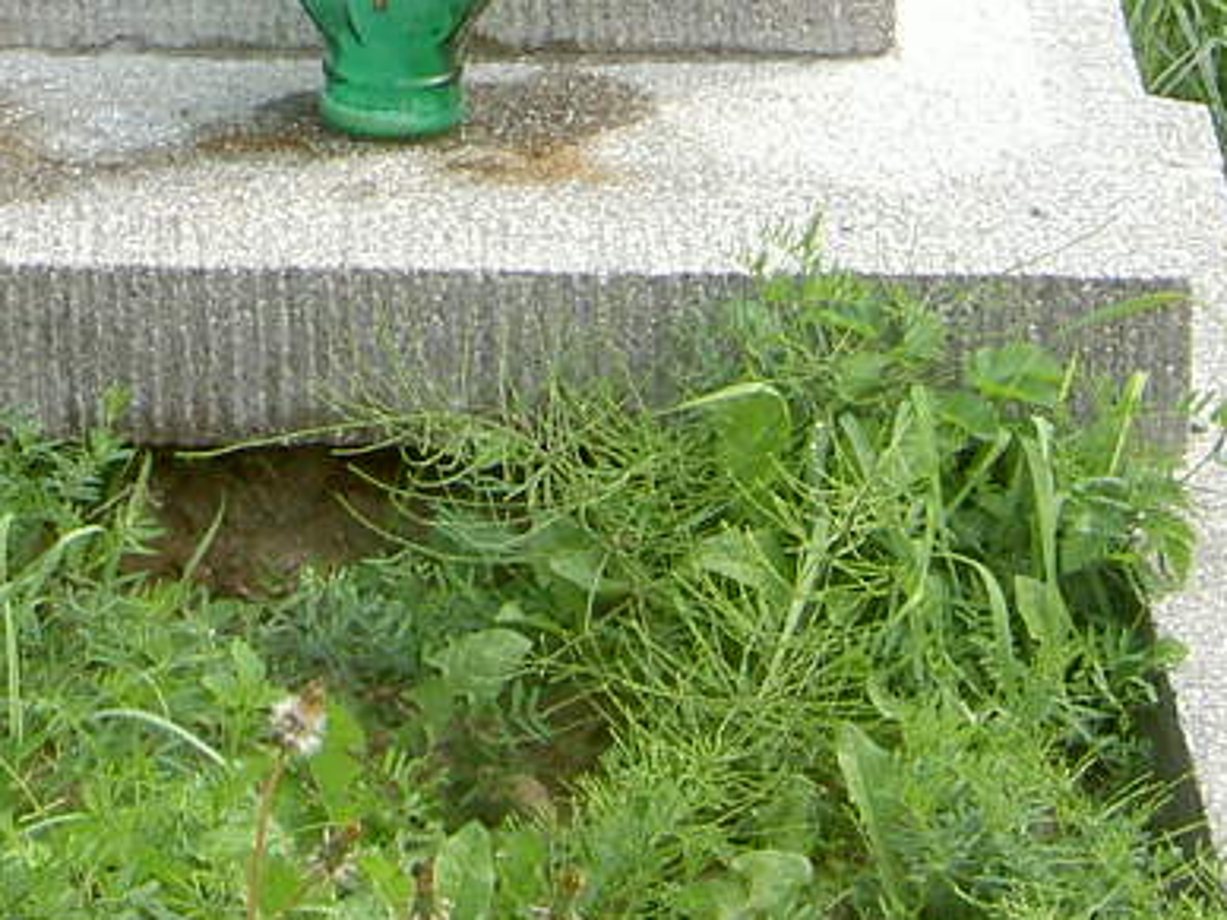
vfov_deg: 9.1
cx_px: 247
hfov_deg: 12.2
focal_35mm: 161
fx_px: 5707
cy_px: -231
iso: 50
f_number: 4.7
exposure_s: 1/125
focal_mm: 8
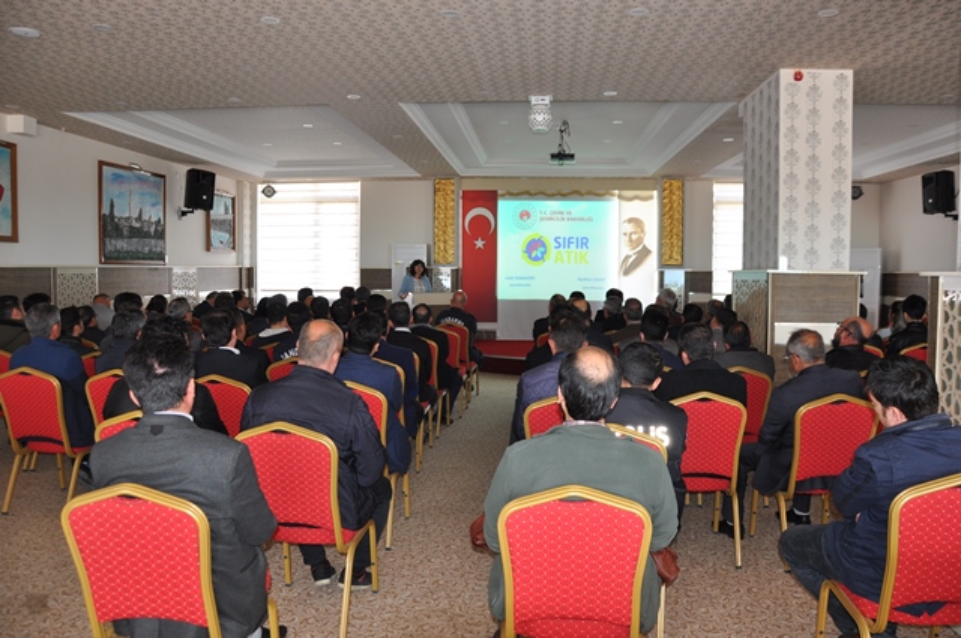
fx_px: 720
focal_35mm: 27
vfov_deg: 47.8
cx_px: 480
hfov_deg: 67.4
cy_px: 319
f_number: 3.5
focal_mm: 18
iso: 500
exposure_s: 1/60
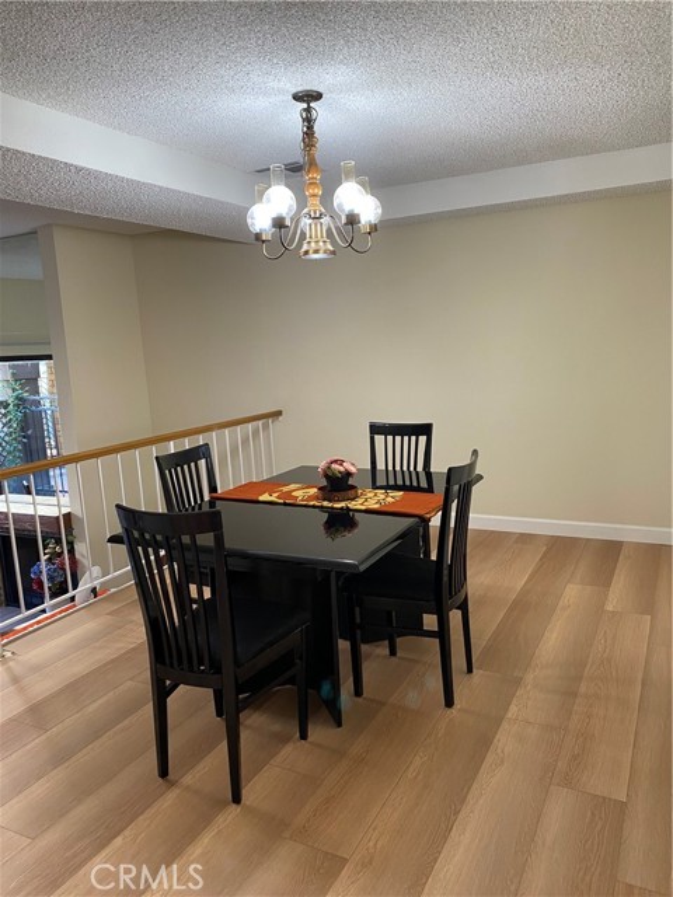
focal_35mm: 26
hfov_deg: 53.1
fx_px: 674
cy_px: 448
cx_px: 336
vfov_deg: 67.3
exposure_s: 1/60
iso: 100
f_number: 1.8
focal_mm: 4.25
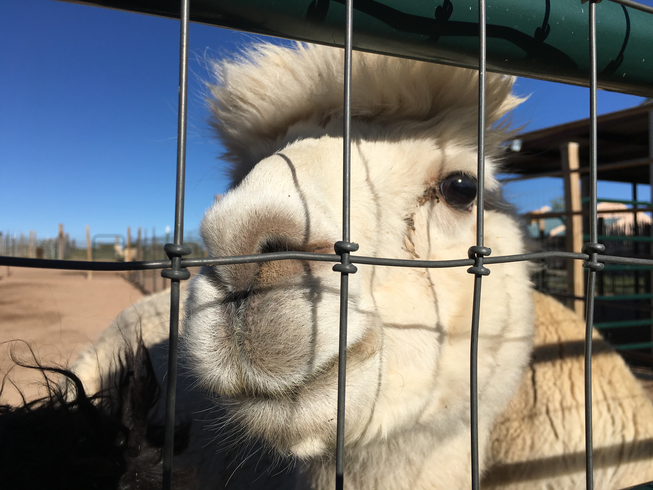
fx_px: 547
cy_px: 245
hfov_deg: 61.7
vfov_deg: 48.2
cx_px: 326
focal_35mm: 29
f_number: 2.2
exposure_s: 1/2959
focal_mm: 4.15
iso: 25
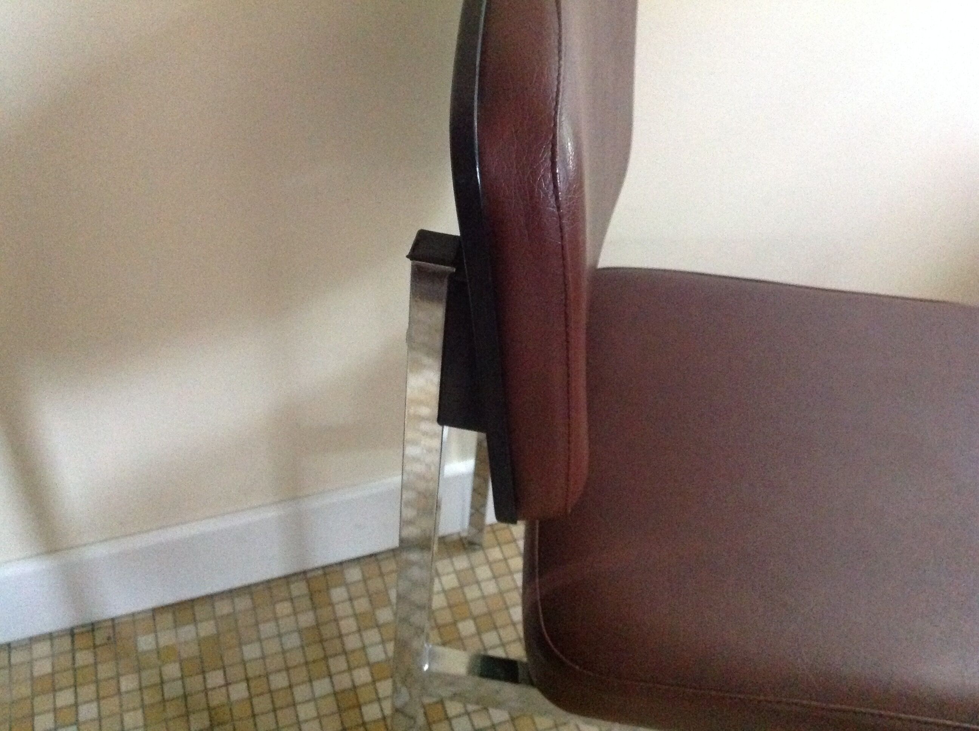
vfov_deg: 40.6
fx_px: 988
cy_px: 366
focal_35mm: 35
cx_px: 490
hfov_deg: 52.7
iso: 800
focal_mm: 4.28
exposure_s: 1/15
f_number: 2.4
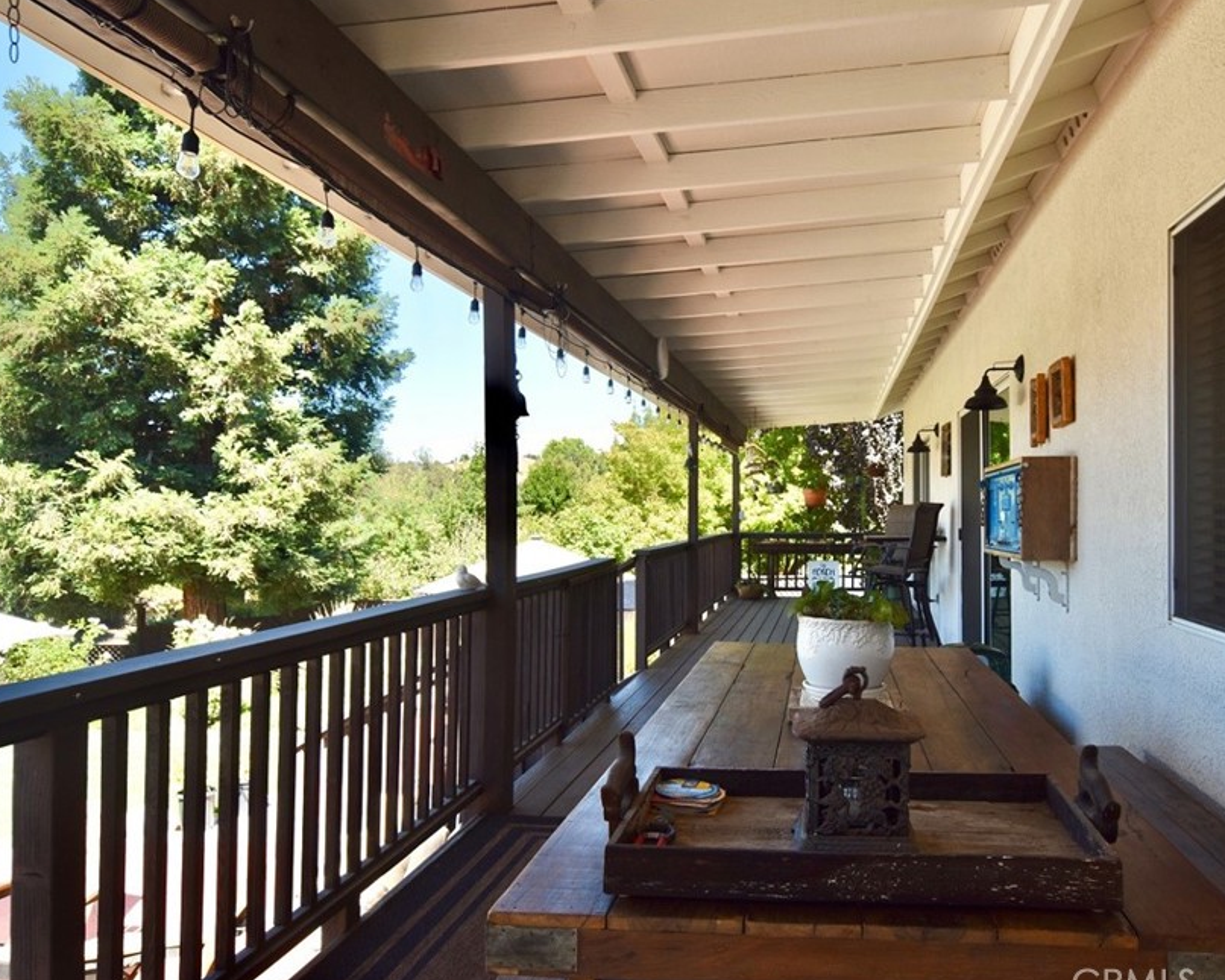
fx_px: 907
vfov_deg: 56.8
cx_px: 730
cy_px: 486
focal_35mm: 25
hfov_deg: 67.5
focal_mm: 14
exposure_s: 1/200
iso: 200
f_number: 6.3
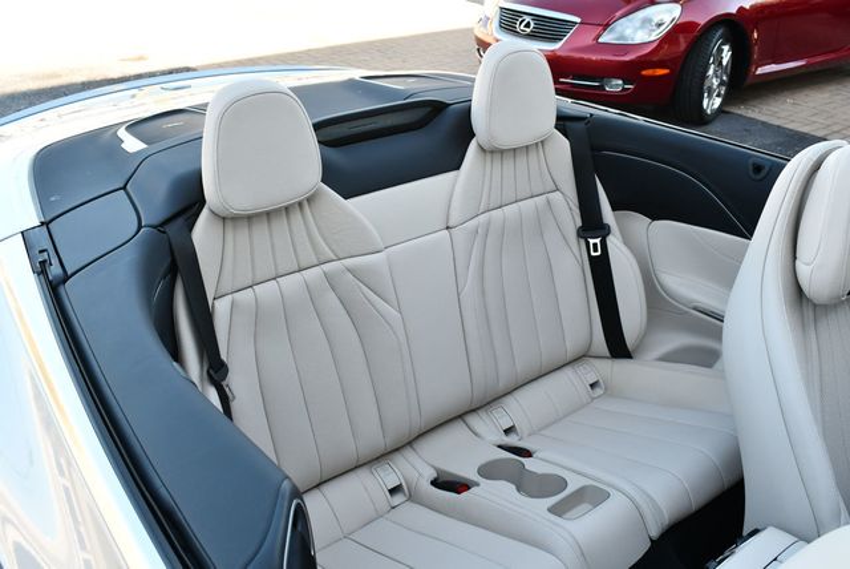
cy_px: 284
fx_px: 851
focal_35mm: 36
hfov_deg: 53.1
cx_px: 425
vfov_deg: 36.9
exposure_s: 1/250
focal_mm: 18
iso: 400
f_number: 5.6
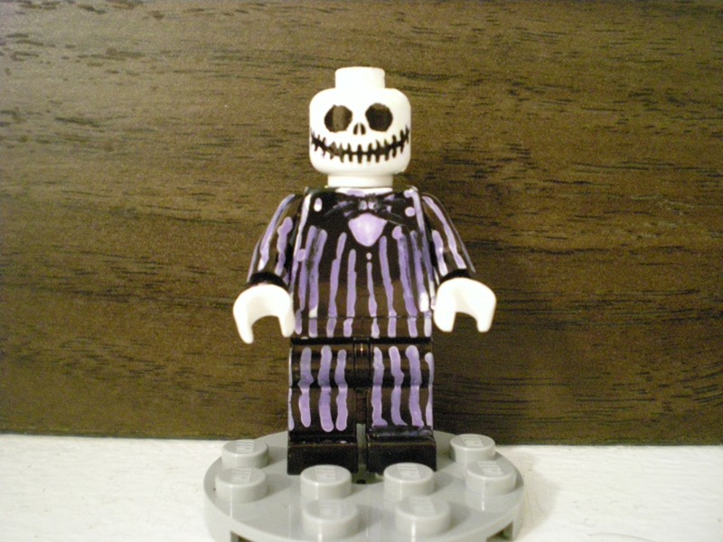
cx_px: 362
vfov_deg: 37.7
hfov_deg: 49.0
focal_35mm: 38
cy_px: 271
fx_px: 794
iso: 800
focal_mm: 6.3
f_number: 3.1
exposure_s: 1/3.3
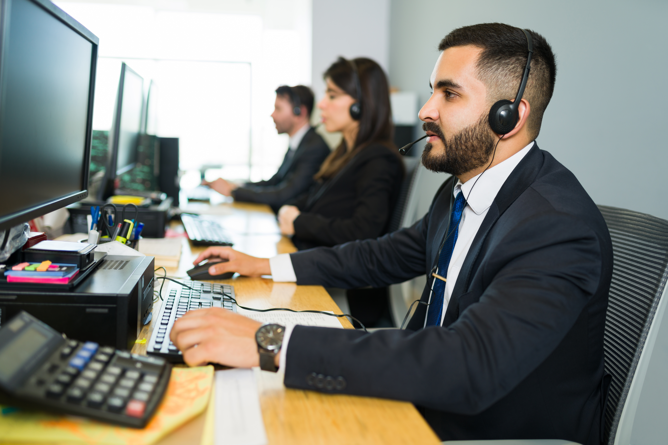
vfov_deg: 37.9
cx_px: 334
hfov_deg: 54.4
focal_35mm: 35
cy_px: 222
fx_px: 649
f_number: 1.8
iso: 100
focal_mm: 35
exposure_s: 1/160
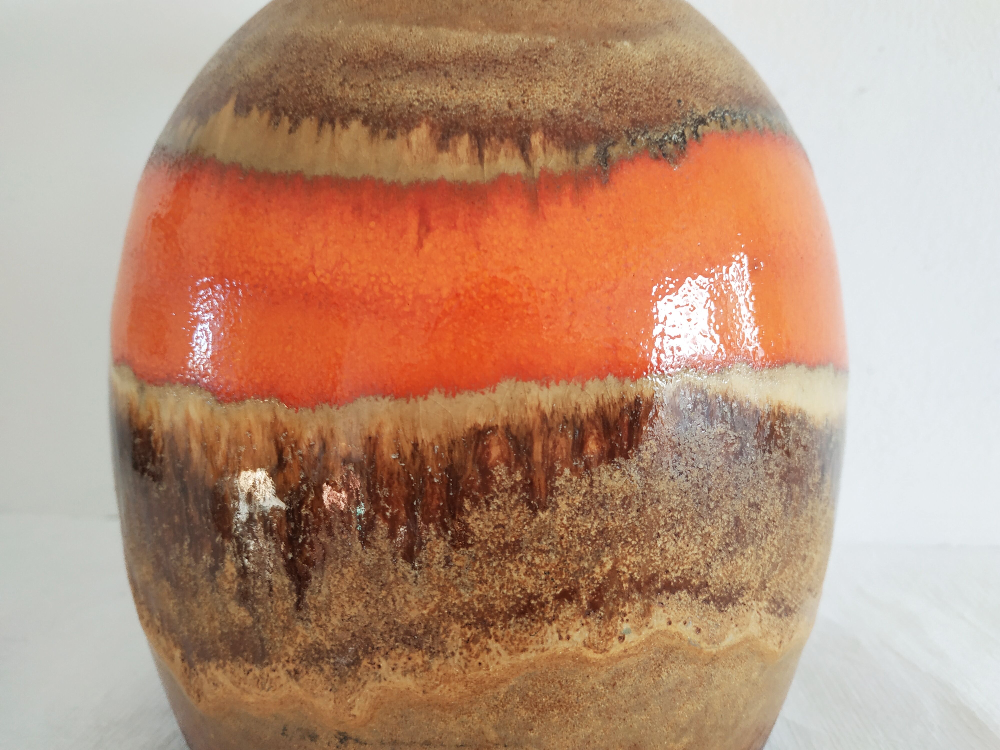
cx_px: 500
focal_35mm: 24
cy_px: 375
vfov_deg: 56.8
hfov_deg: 71.6
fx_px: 693
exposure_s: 1/33
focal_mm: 3.94
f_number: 1.9
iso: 200
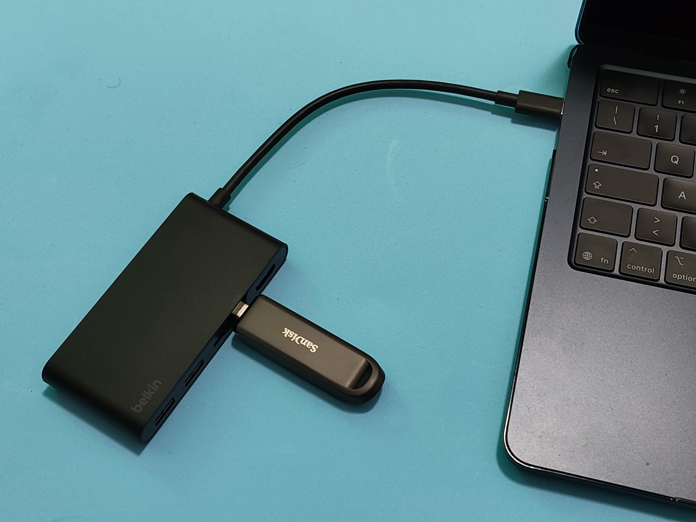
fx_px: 1005
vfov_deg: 29.1
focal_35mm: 50
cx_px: 348
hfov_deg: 38.2
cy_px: 261
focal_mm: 5.56
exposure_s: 1/33.3
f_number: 1.88
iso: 1498
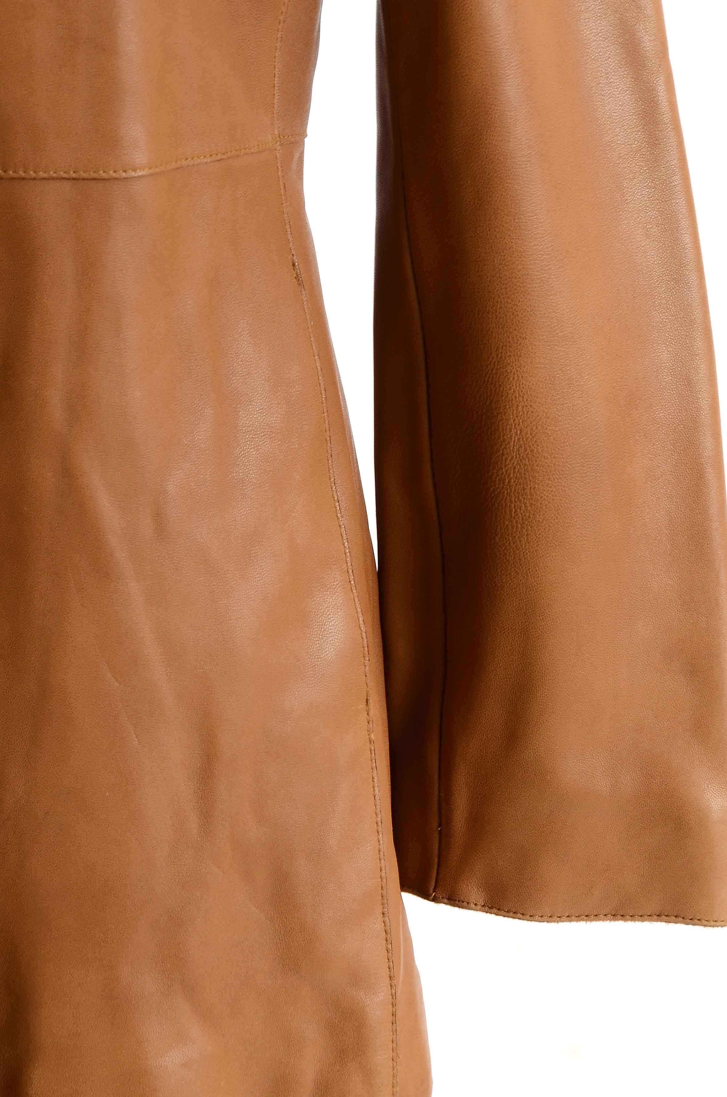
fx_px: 6622
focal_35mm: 218
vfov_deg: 9.5
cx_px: 286
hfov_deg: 6.3
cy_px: 468
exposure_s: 1/60
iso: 160
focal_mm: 105
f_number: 8
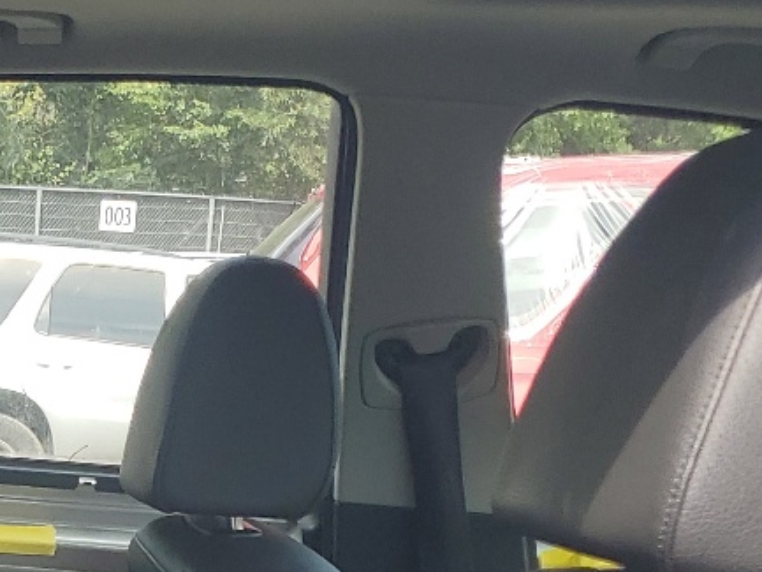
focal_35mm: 96
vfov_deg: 13.7
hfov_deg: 19.2
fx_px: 2114
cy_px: 1033
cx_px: -171
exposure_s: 1/556
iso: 50
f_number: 1.5
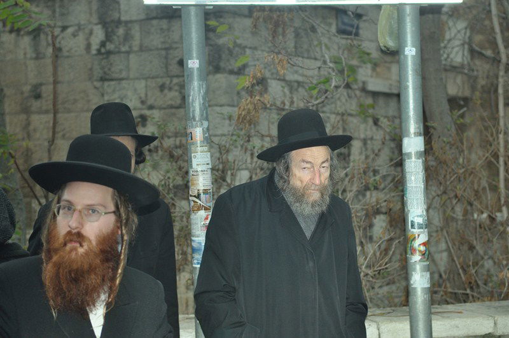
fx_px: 1059
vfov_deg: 18.1
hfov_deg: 27.0
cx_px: 254
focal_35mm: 75
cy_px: 169
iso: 500
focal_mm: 50
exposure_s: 1/200
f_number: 2.8
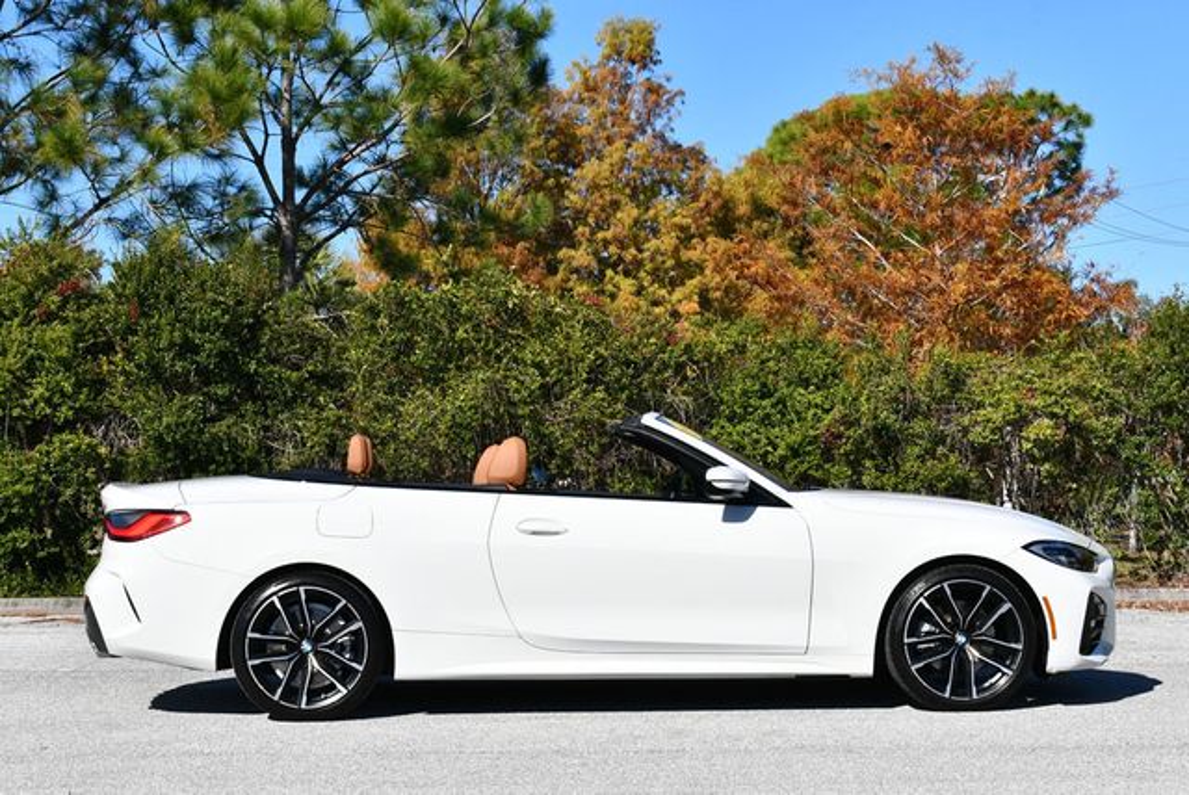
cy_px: 398
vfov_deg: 19.5
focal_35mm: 70
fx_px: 2314
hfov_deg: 28.8
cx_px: 594
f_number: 9
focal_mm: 35
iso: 100
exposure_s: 1/320
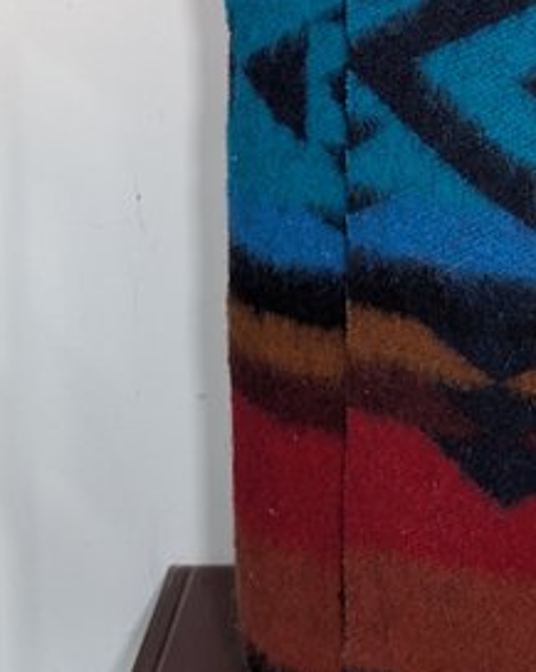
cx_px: 448
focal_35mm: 98
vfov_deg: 17.5
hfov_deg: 15.5
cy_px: -342
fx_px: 1947
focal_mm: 6.9
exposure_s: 1/40
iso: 97
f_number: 1.68
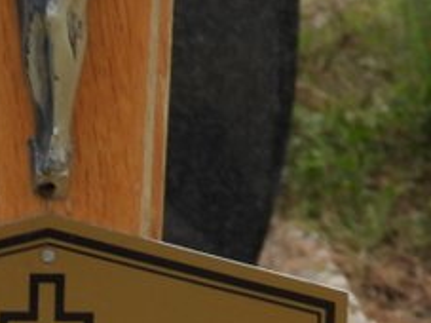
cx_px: -9
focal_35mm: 474
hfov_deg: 4.2
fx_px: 5899
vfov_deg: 3.1
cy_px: 682
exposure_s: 1/250
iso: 100
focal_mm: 18.9
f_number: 4
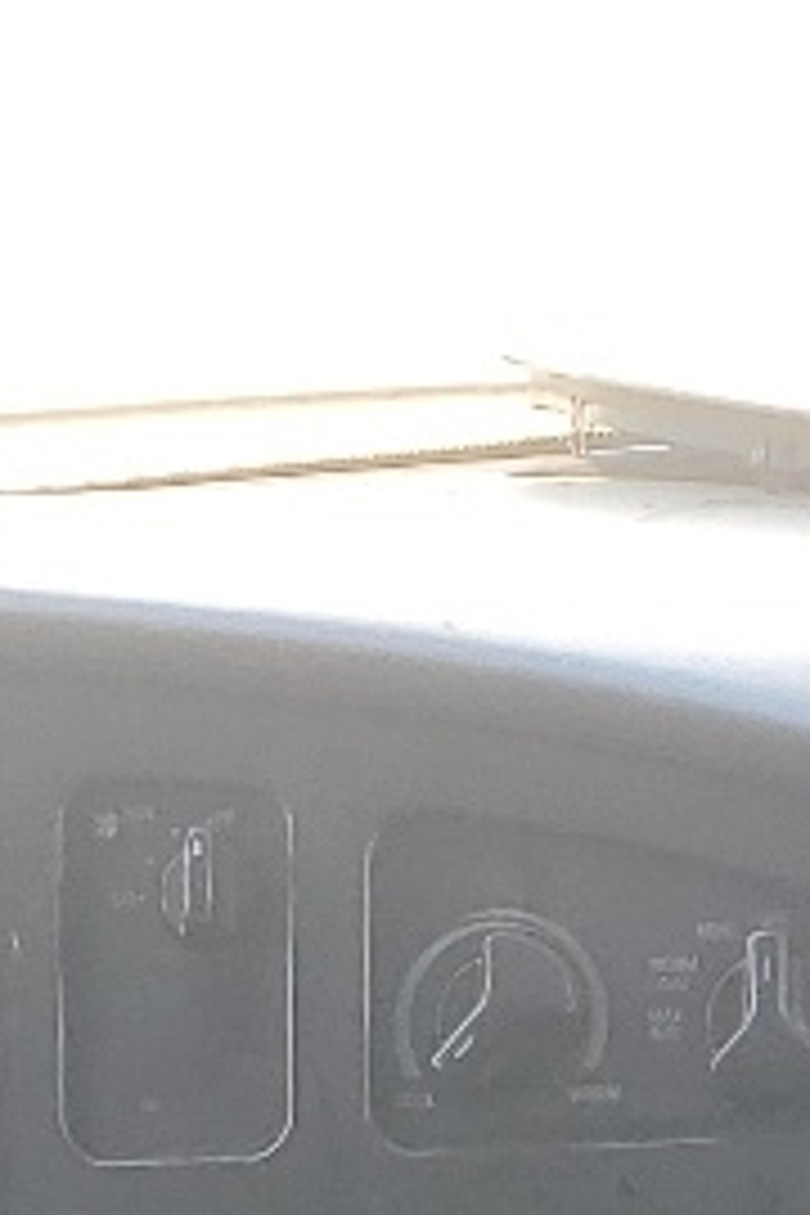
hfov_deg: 8.6
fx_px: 5400
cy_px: 2650
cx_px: 297
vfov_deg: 11.3
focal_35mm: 160
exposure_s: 1/196
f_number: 1.5
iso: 50
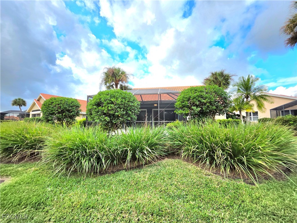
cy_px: 112
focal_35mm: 13
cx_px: 148
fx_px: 112
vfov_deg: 89.9
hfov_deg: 106.2
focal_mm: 2.2
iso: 40
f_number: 1.9
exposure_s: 1/2000
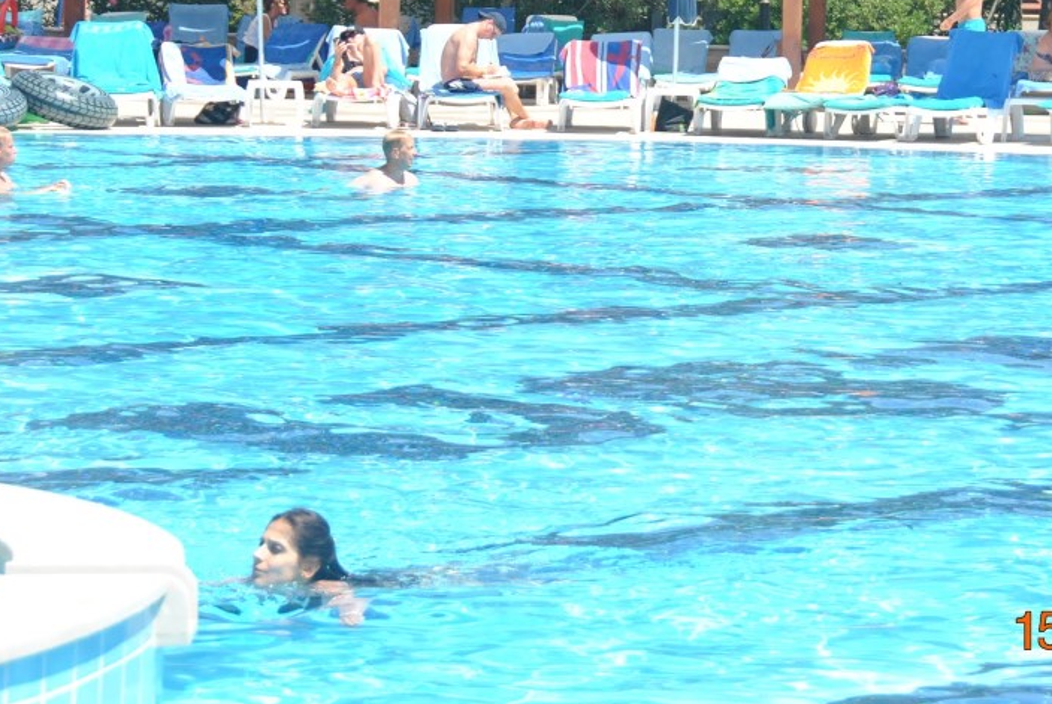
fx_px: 4646
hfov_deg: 12.9
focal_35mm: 159
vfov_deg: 8.6
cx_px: 742
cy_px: 143
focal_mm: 65
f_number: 5.6
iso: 180
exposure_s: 1/500
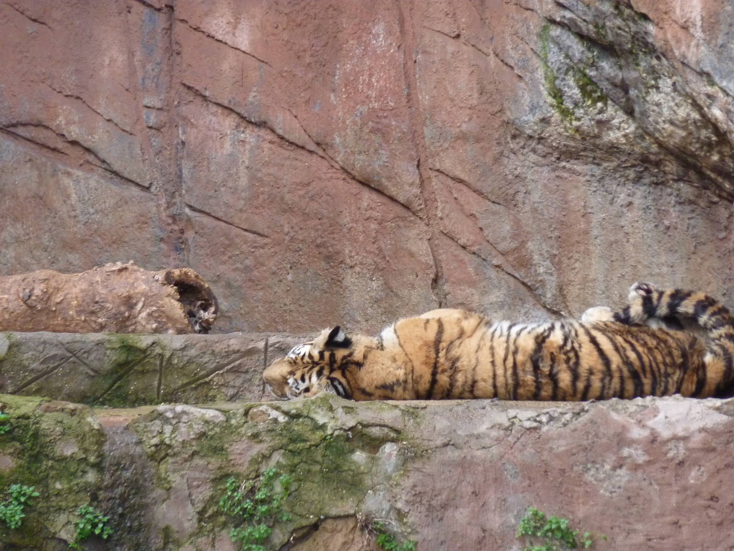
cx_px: 367
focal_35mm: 300
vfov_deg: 5.0
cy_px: 276
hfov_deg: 6.6
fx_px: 6361
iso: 400
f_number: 4.9
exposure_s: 1/50
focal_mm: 49.2
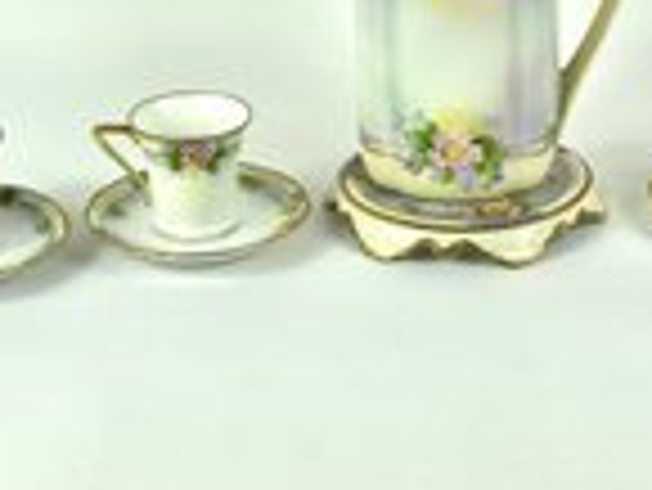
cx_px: 483
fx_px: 2319
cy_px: 101
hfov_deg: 15.9
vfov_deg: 12.0
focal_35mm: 123
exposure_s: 1/313
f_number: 2
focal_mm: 6
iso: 20
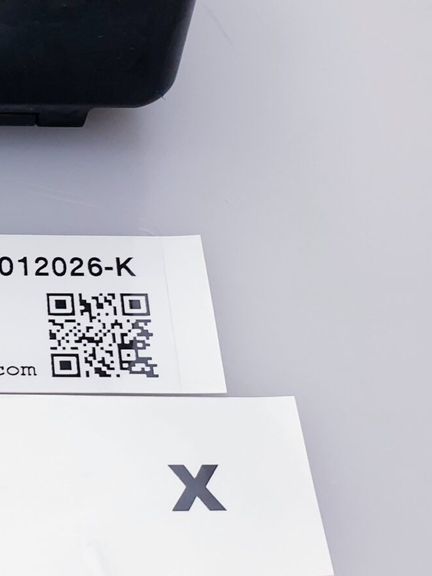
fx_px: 1247
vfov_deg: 25.9
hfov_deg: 18.6
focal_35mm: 75
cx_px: -81
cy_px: 200
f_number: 2.4
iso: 80
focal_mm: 4.3
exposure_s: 1/100
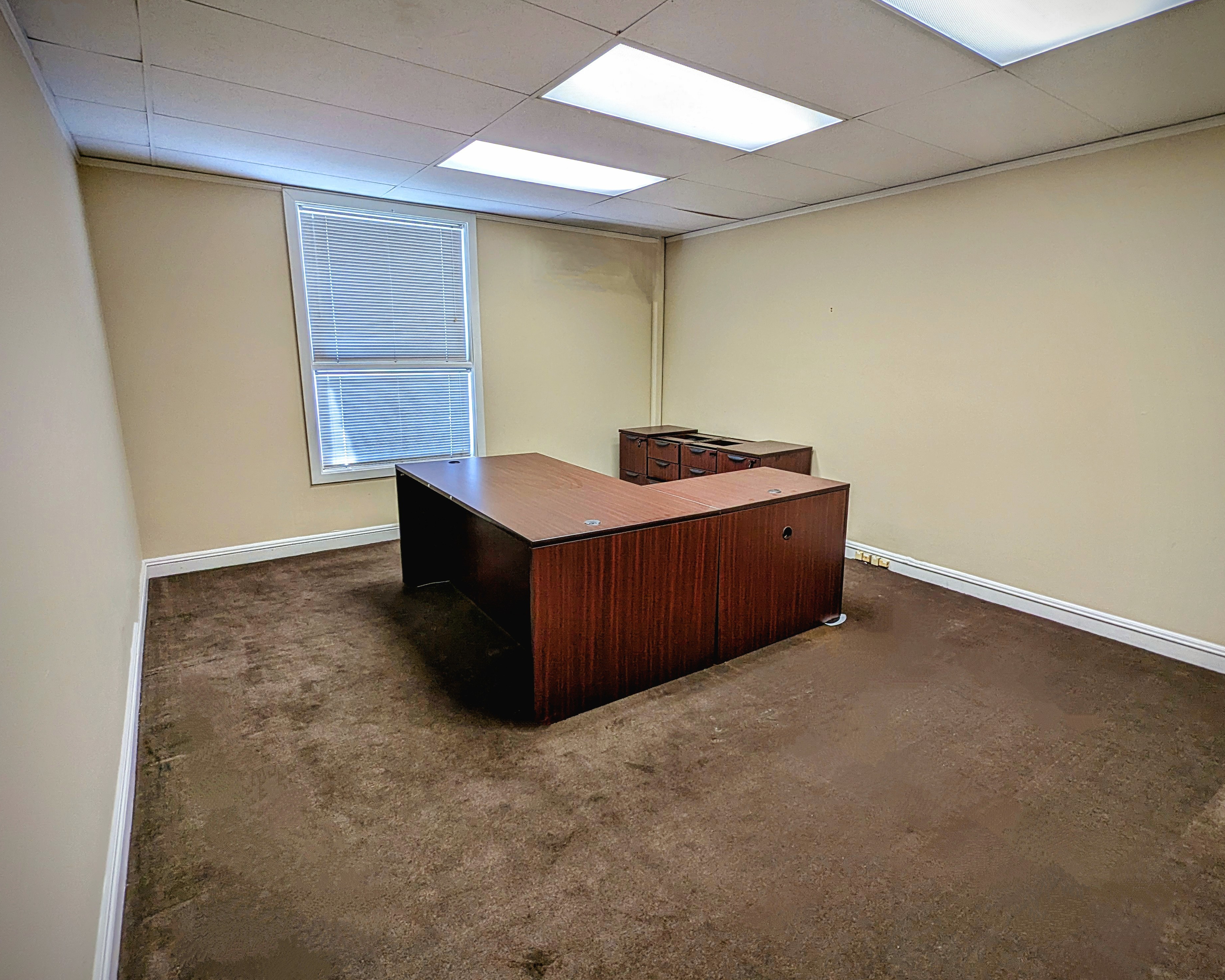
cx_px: 642
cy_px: 489
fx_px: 616
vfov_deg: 77.0
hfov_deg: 89.6
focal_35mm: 17
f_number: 2.2
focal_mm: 2.35
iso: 58
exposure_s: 1/40
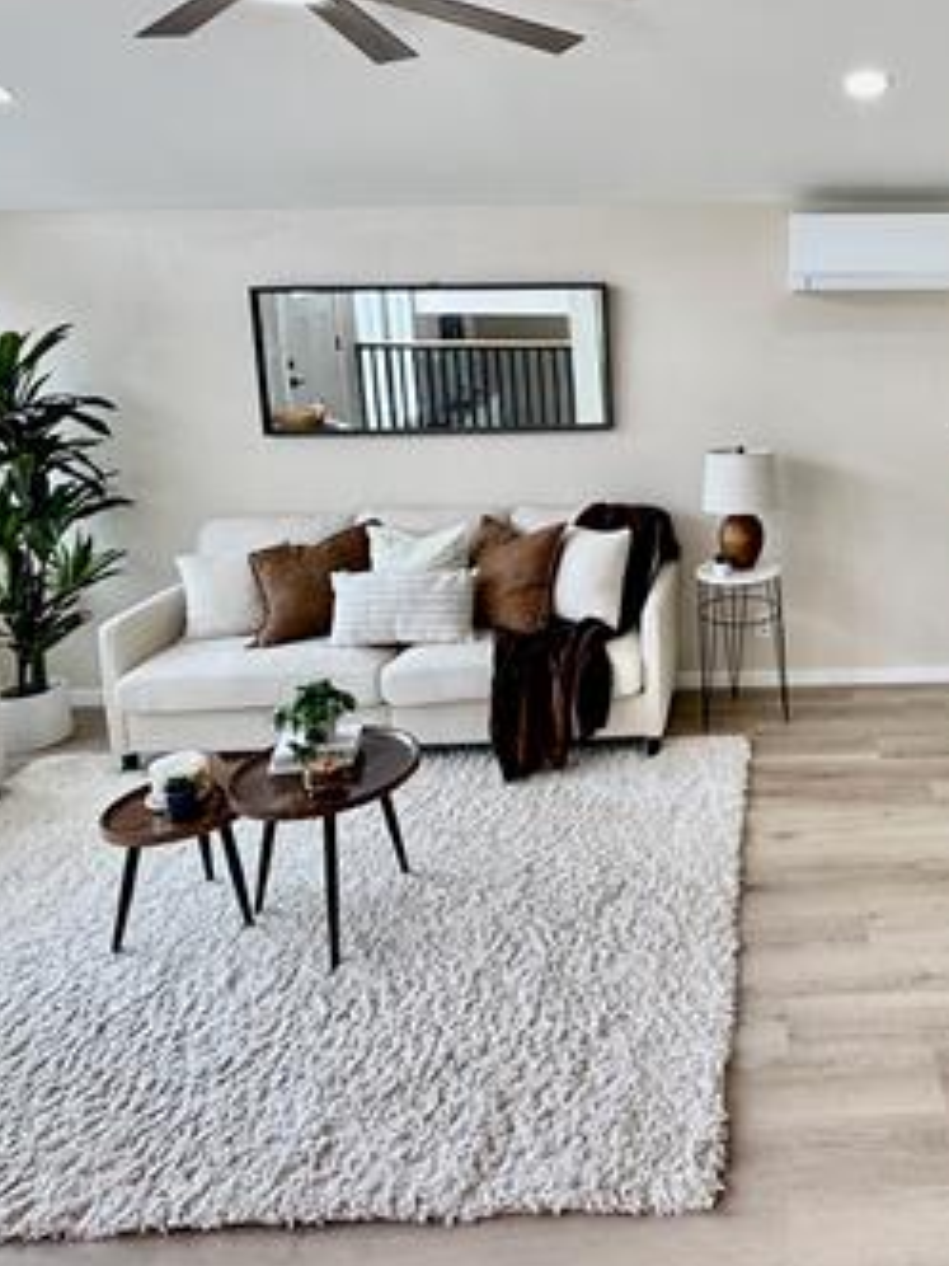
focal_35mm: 27
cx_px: 823
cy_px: 393
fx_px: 987
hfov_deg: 47.1
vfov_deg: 63.2
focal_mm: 2.22
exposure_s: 1/132
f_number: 2.2
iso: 64
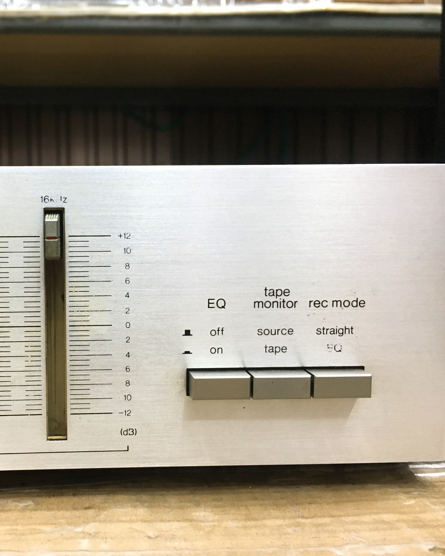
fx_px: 625
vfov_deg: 47.9
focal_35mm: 38
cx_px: 102
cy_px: 279
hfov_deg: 38.0
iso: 160
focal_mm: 4.15
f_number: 2.2
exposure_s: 1/33
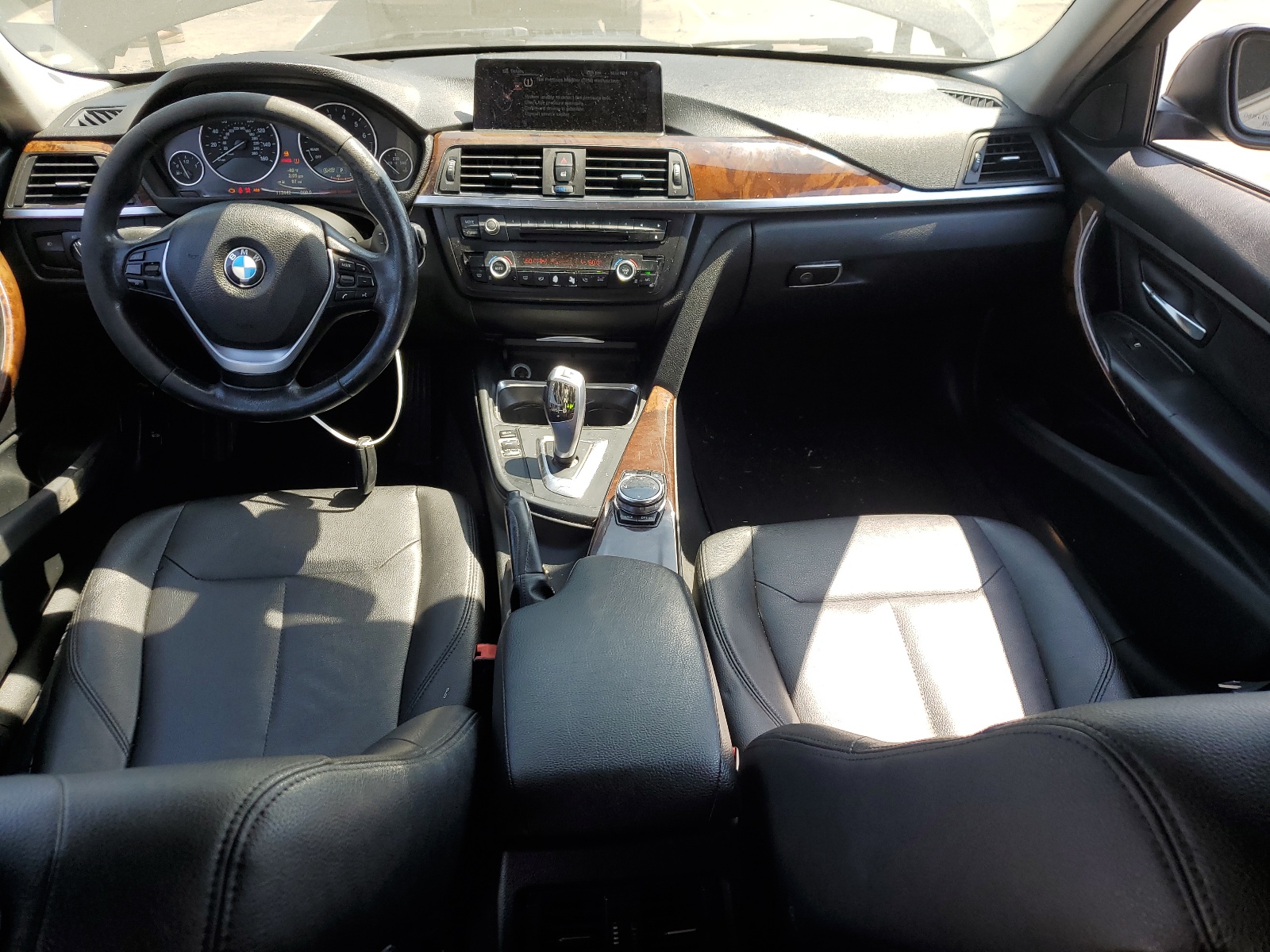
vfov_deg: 53.1
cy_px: 476
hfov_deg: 67.3
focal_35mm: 26
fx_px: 954
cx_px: 635
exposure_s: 1/417
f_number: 1.5
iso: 50
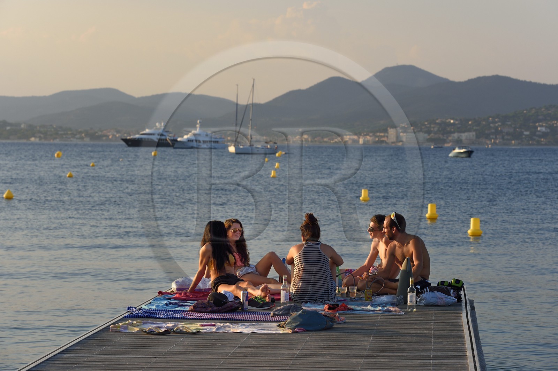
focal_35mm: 120
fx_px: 1859
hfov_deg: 17.1
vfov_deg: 11.4
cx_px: 279
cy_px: 186
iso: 200
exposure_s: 1/250
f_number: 8
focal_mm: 120
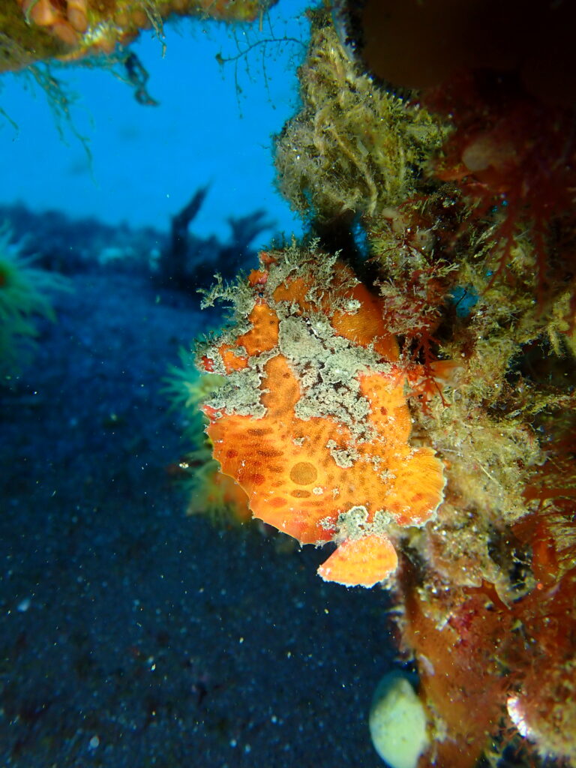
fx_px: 621
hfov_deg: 49.7
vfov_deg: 63.4
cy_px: 384
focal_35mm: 28
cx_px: 288
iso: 200
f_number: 3.2
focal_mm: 5.05
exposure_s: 1/100
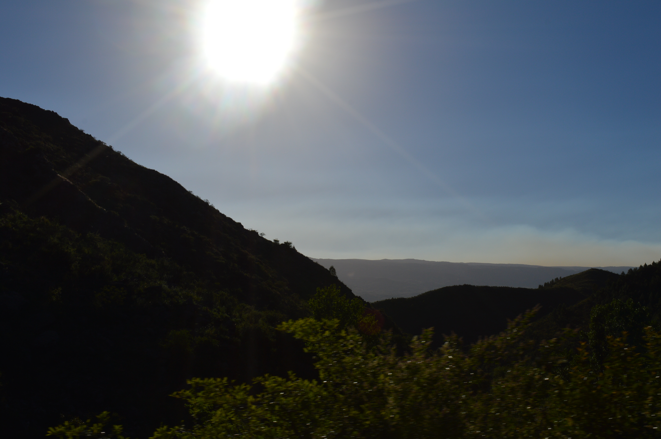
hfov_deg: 43.6
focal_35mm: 45
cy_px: 220
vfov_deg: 29.8
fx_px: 826
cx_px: 330
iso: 100
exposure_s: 1/640
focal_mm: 30
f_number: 13
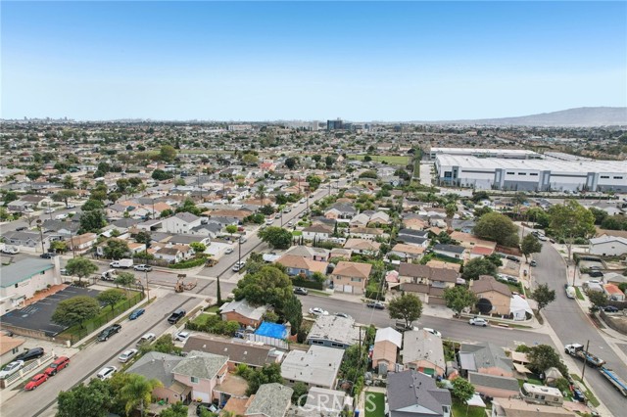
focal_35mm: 22
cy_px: 208
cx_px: 314
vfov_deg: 57.2
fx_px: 383
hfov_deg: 78.6
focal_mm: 8.4
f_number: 2.8
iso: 110
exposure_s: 1/2000
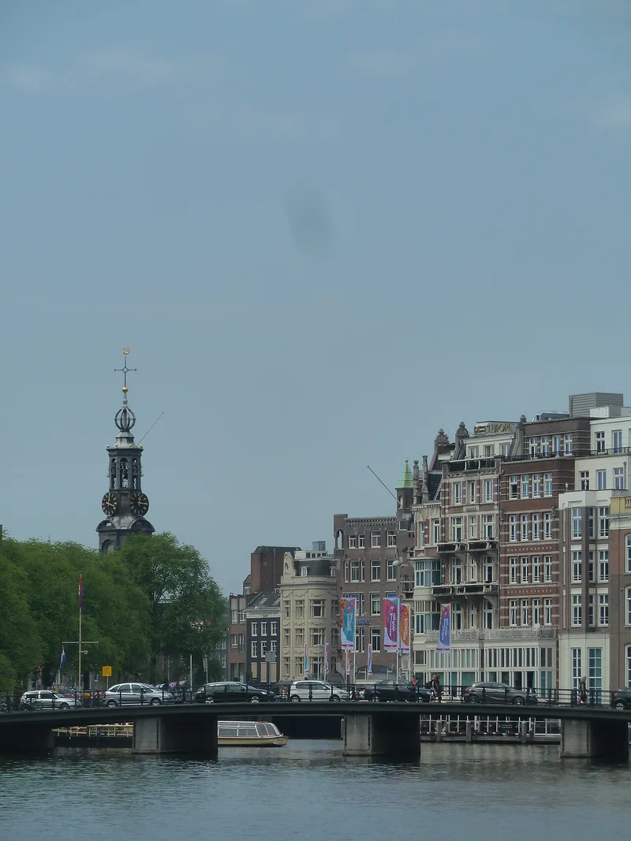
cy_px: 420
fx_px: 3841
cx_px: 316
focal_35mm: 158
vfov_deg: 12.5
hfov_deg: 9.4
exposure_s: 1/640
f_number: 5.6
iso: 125
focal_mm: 25.9
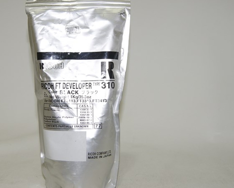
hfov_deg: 35.8
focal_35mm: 52
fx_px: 360
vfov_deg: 29.1
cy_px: 94
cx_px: 87
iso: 400
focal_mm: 26
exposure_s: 1/60
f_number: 5.6
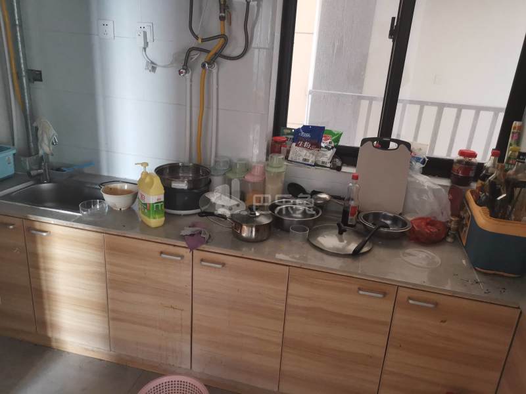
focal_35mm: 27
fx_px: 410
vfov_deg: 51.4
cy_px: 197
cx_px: 263
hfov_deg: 65.3
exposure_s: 1/50
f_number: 1.8
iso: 320
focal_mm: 4.75
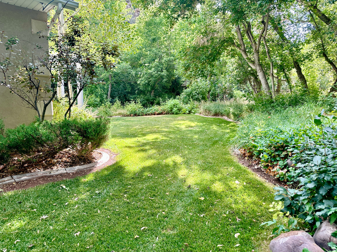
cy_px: 126
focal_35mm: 24
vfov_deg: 56.8
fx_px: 234
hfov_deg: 71.6
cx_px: 168
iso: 64
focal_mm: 6.86
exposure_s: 1/228
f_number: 1.78
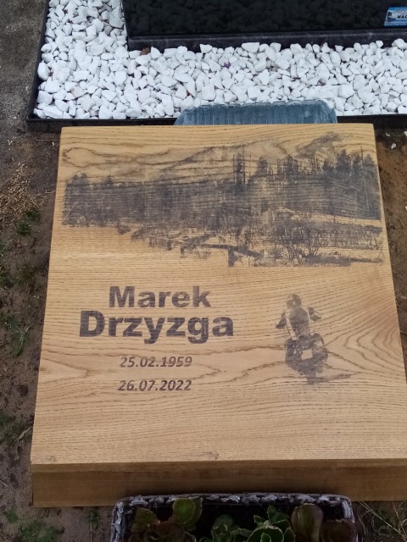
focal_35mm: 26
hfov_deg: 53.1
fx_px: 408
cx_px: 204
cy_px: 271
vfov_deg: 67.3
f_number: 1.8
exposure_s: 1/1258
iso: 107
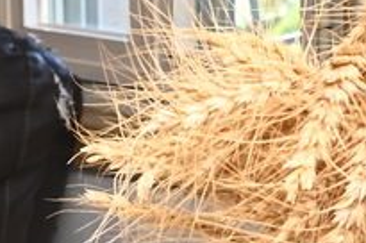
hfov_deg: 6.8
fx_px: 3055
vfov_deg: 4.5
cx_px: 359
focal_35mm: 301
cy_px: -54
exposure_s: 1/200
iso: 1000
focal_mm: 44
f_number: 8
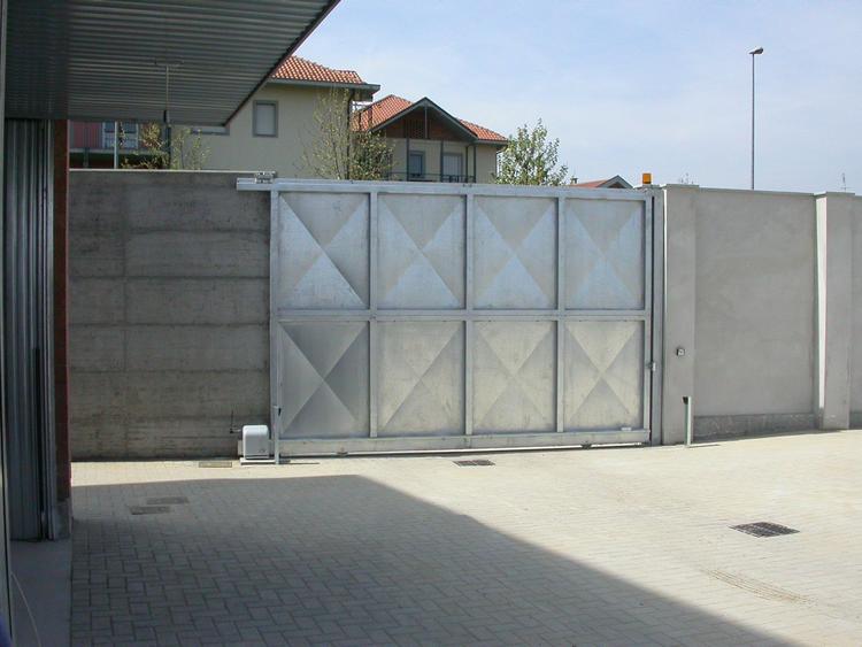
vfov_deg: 37.7
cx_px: 431
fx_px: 947
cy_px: 324
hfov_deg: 49.0
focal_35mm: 38
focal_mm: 7.85
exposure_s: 1/958
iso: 200
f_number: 7.5
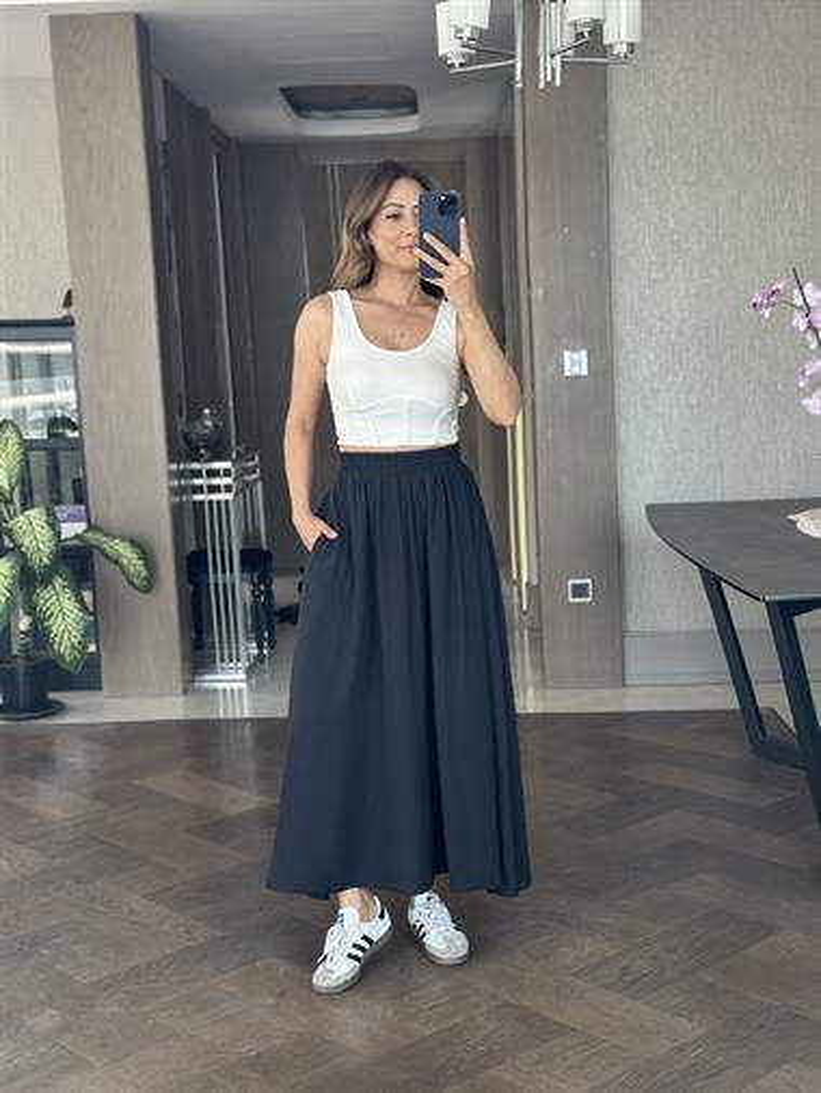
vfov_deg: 39.6
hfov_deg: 30.3
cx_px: 410
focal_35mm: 48
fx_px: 1517
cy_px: 546
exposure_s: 1/84
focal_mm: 6.86
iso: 125
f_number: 1.78
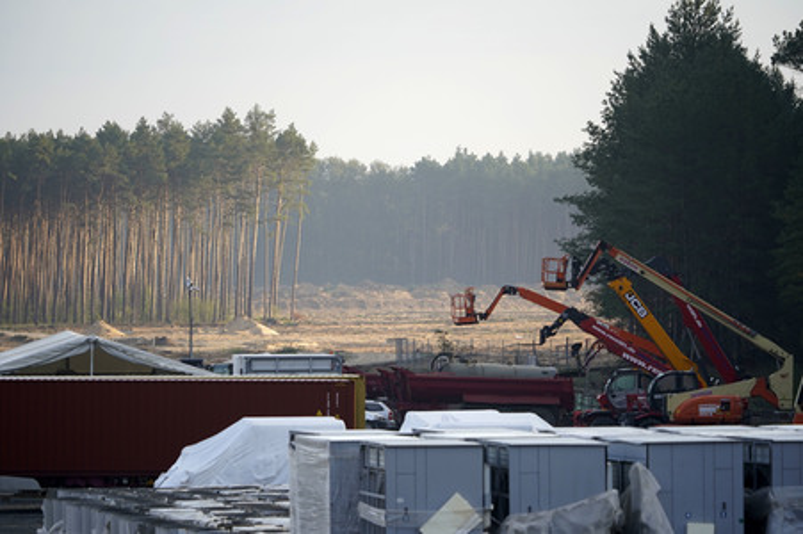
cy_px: 267
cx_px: 402
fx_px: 7088
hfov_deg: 6.5
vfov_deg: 4.3
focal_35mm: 318
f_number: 6.3
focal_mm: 318
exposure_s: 1/640
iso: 640
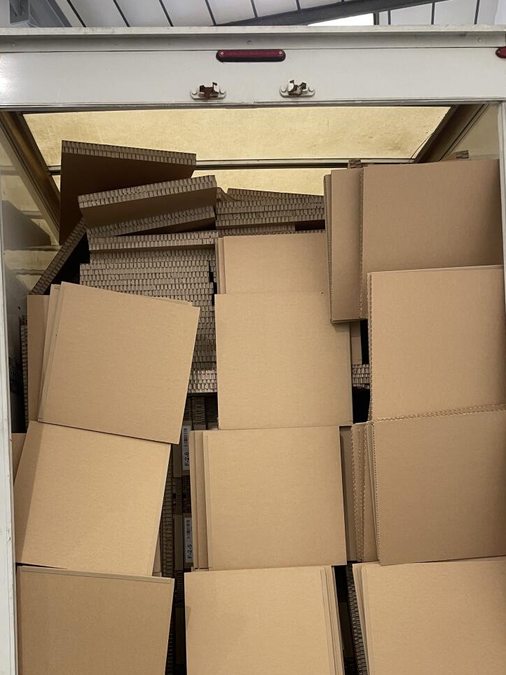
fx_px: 702
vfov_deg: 50.3
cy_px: 461
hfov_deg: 39.6
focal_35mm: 36
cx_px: 226
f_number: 1.6
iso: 125
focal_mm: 4.2
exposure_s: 1/92
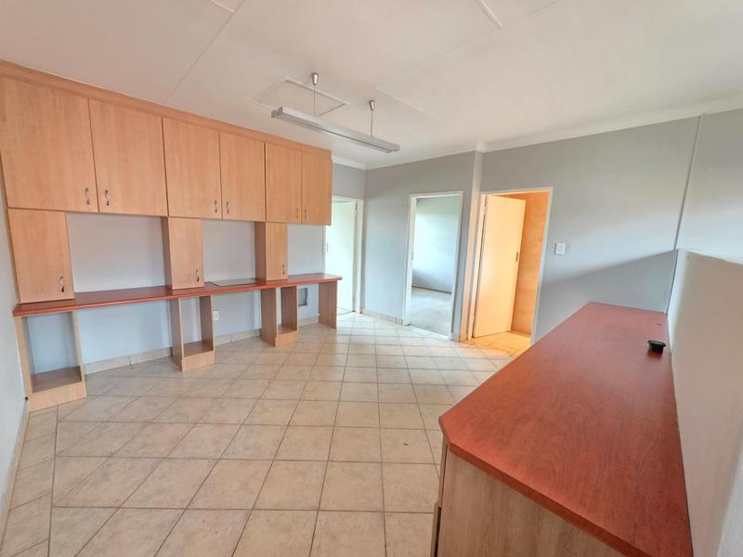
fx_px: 279
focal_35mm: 13
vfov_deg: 89.9
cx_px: 372
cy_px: 278
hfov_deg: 106.2
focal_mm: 2.2
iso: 800
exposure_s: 1/33.3
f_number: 1.9
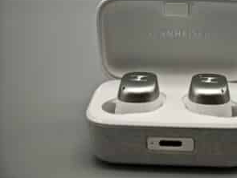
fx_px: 679
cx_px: 156
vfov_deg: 15.0
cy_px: 67
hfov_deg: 19.8
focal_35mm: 99
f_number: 1.8
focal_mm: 12.28
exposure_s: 1/241
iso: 50
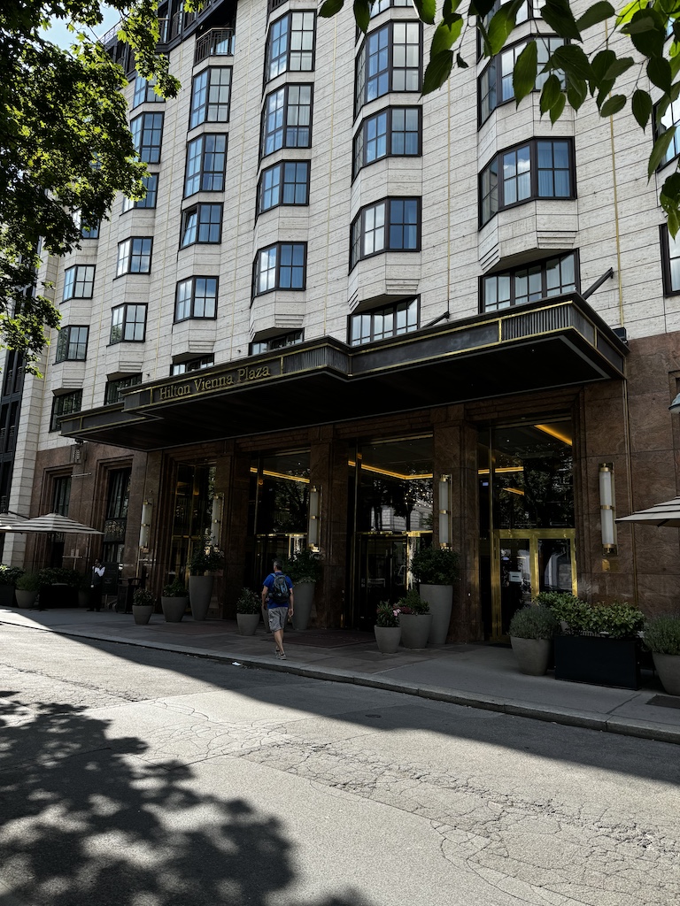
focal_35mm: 24
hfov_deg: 56.8
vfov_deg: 71.6
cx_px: 340
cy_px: 453
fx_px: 629
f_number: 1.78
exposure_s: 1/1285
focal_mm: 6.76
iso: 80
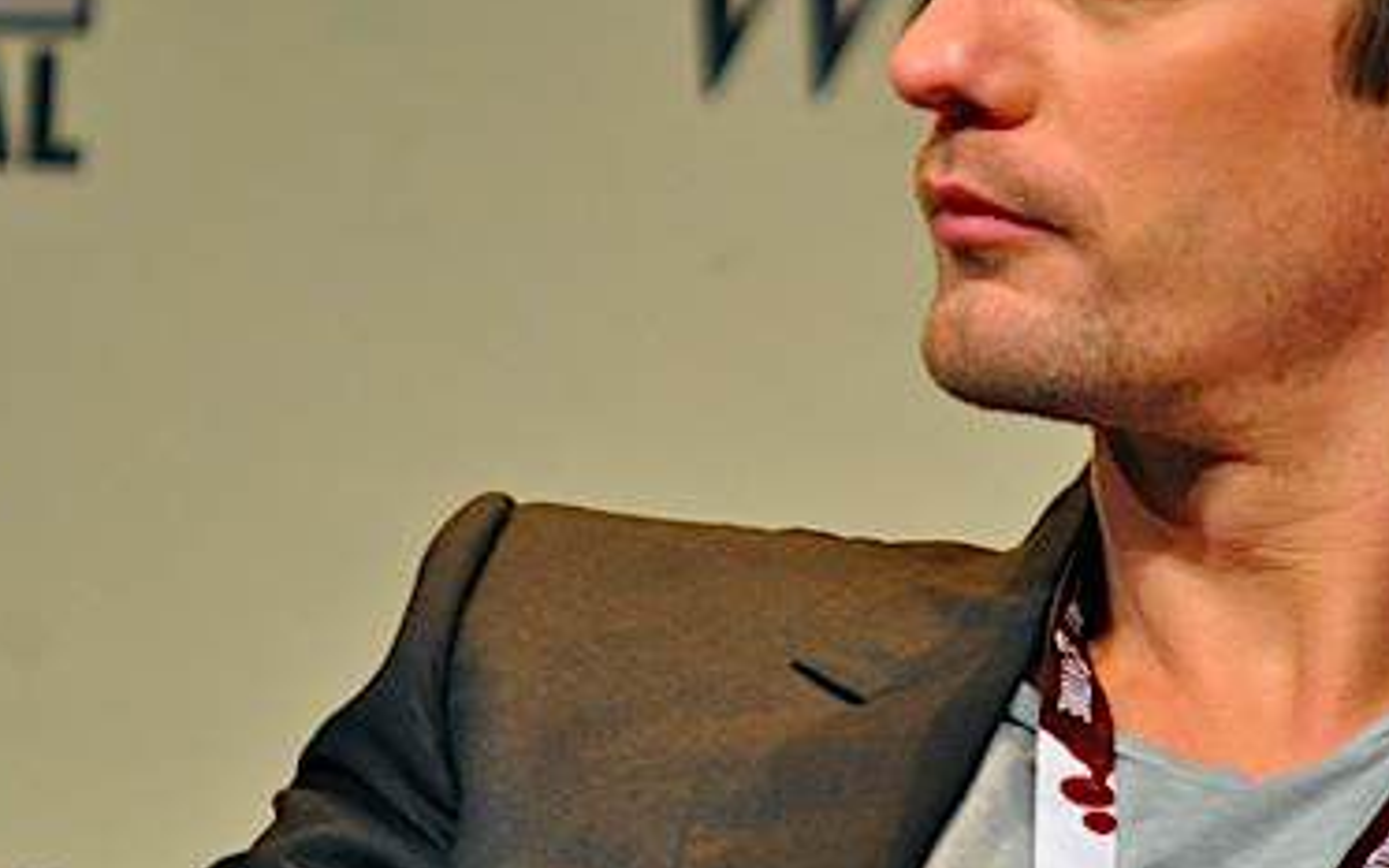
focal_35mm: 983
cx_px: 845
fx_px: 37206
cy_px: 199
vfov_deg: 1.3
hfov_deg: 2.1
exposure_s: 1/50
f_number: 5.6
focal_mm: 300
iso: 1600
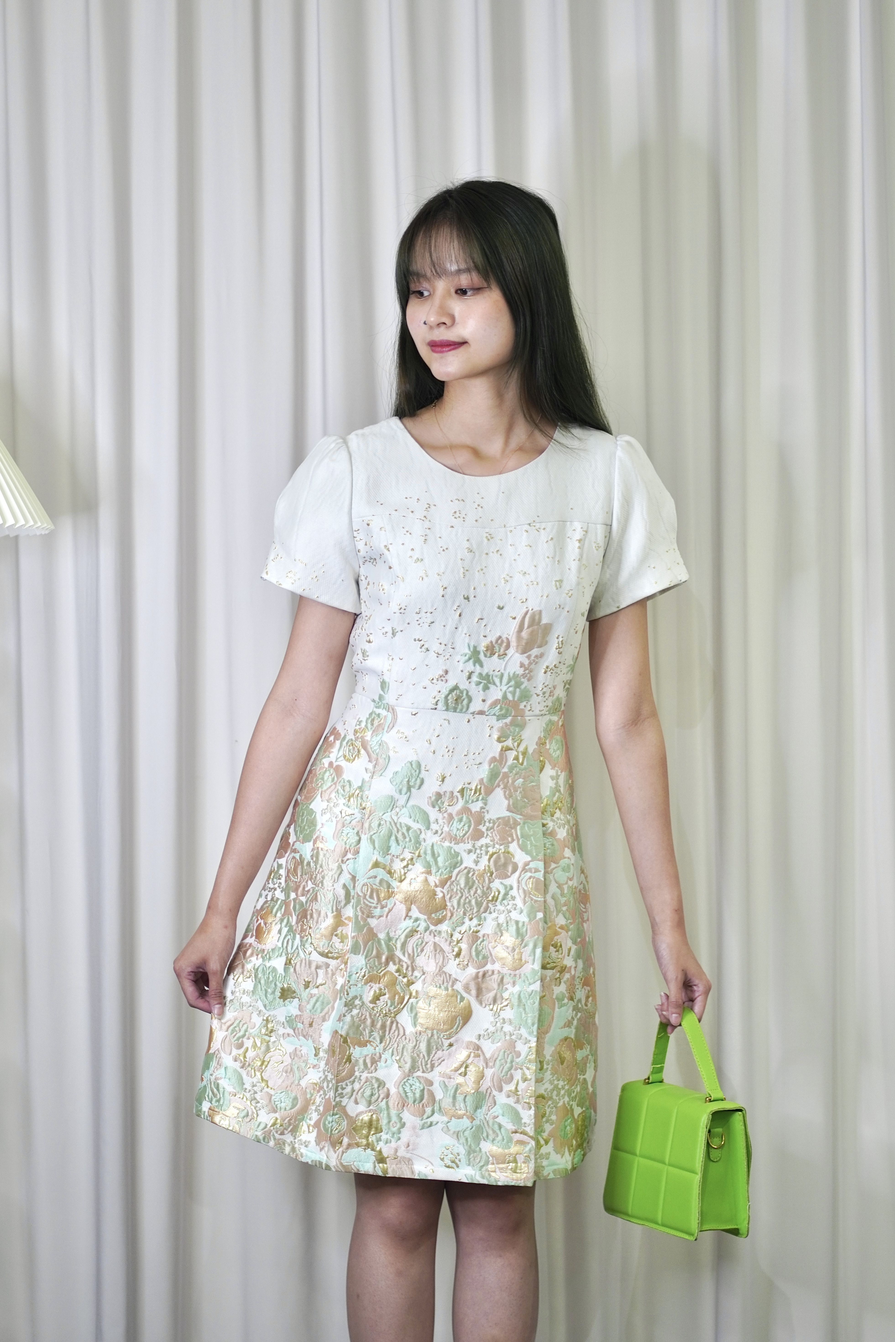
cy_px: 671
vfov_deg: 16.1
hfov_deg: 10.8
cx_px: 448
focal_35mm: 128
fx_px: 4755
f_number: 1.8
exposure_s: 1/160
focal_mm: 85
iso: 250
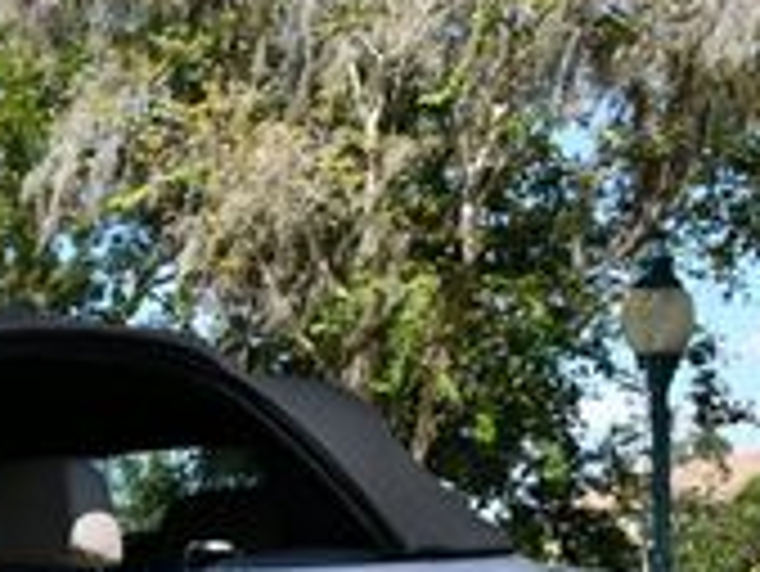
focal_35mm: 153
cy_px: 644
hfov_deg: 12.0
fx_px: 3362
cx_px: -571
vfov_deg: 9.6
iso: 100
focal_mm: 21
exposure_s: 1/250
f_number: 8
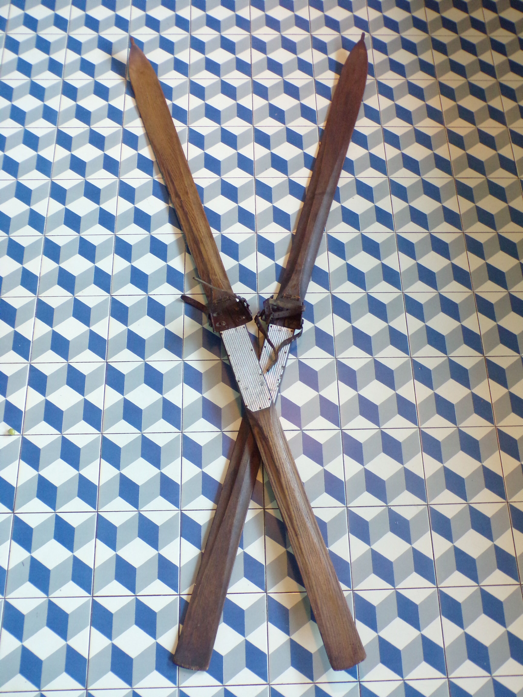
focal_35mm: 37
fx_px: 745
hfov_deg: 38.7
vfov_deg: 50.1
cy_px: 348
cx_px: 262
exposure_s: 1/17
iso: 408
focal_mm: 6.6
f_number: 3.3
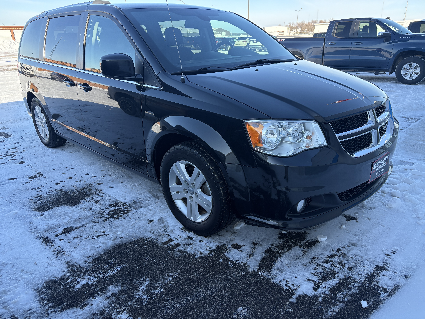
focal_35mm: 26
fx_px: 319
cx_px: 212
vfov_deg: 53.1
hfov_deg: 67.3
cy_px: 160
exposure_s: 1/801
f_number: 1.6
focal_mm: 5.96
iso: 64
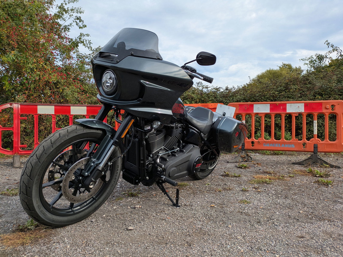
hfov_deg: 69.4
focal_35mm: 25
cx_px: 172
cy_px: 128
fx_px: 248
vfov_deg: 54.9
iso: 47
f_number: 1.89
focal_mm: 5.43
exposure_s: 1/911
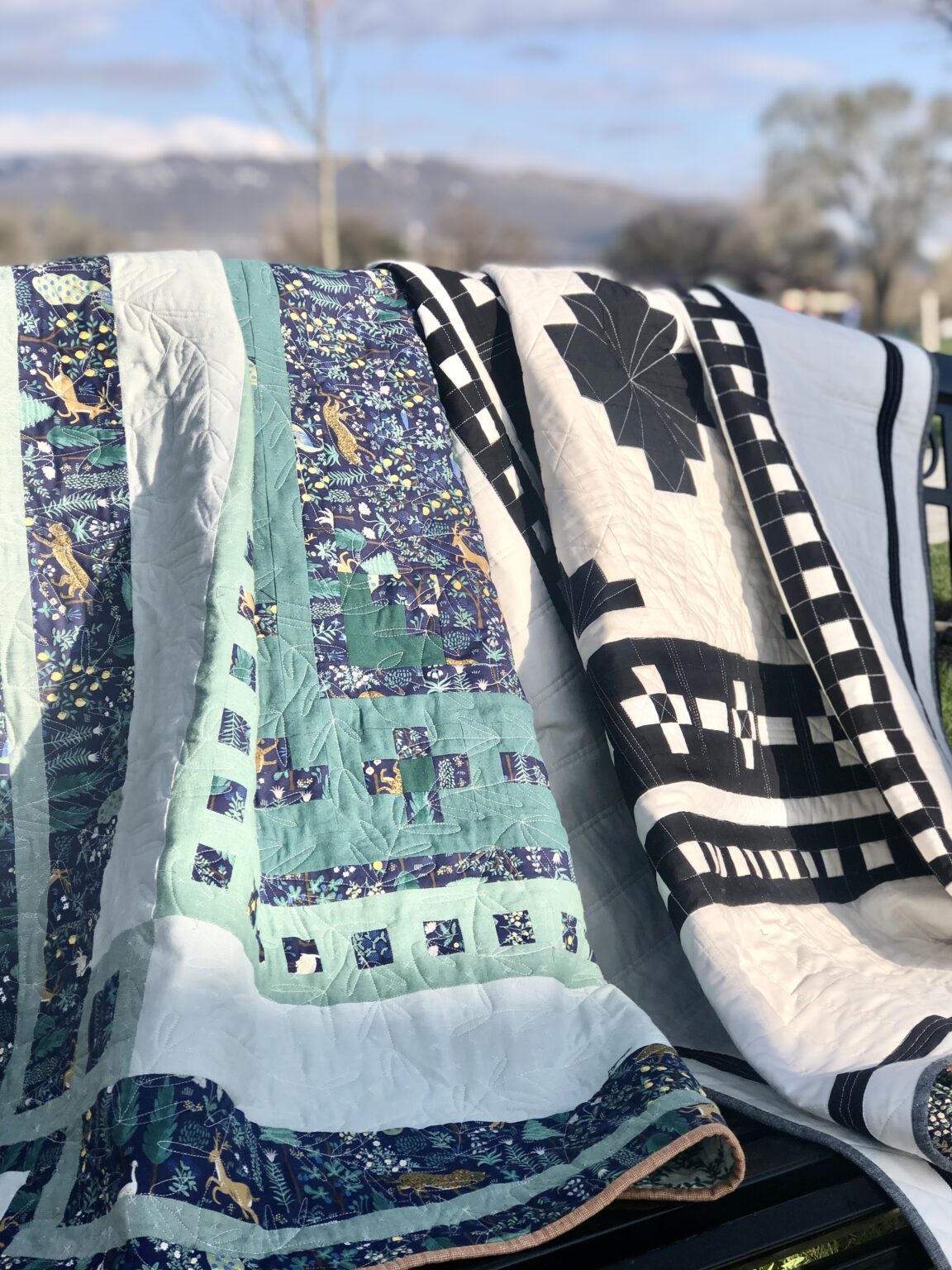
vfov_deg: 33.8
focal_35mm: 57
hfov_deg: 25.7
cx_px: 476
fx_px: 2090
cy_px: 635
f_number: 2.8
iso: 20
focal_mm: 6.6
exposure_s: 1/867
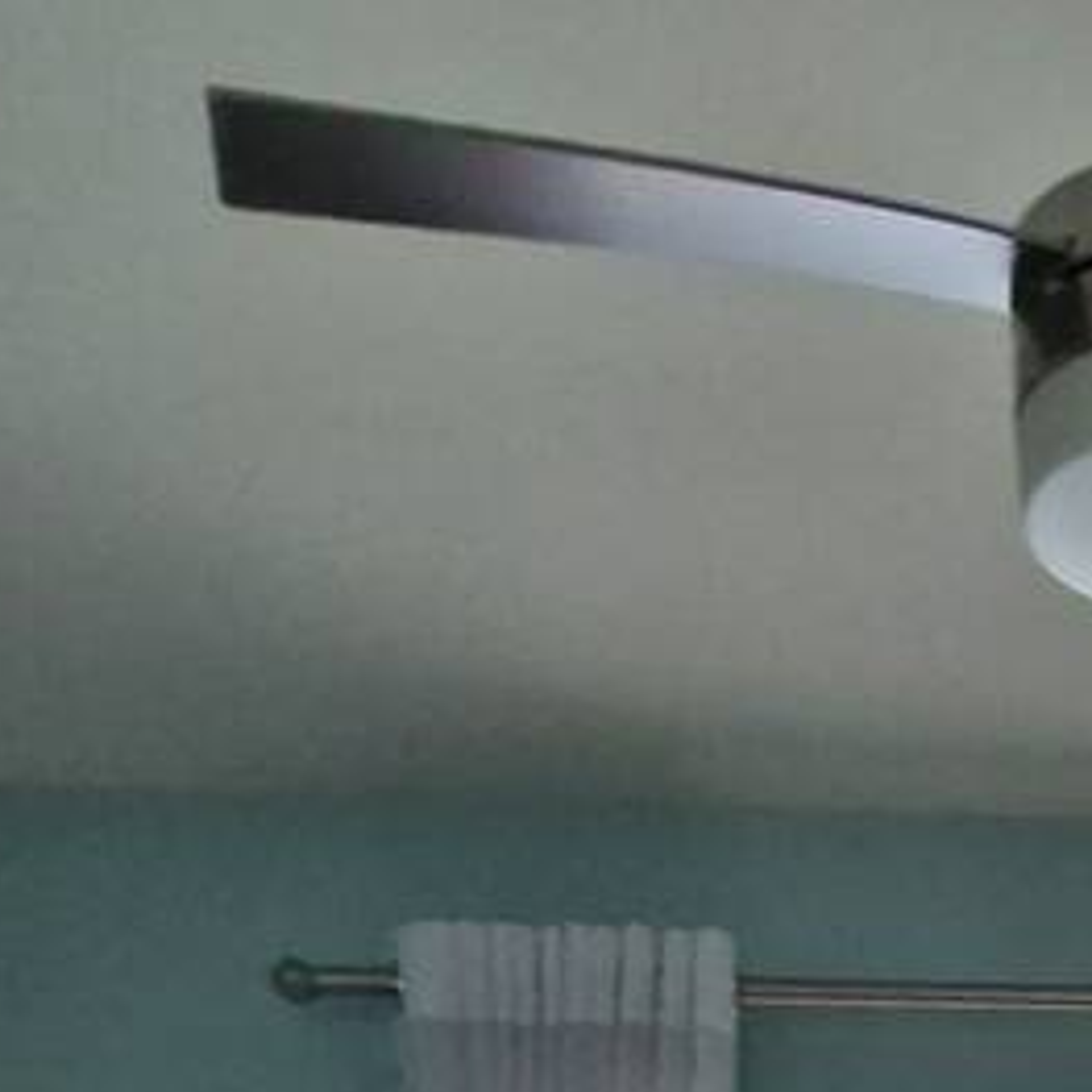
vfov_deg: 17.9
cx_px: 1395
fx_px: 2248
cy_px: 2238
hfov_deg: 24.1
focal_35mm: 63
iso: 125
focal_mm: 1.74
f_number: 2.2
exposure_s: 1/60
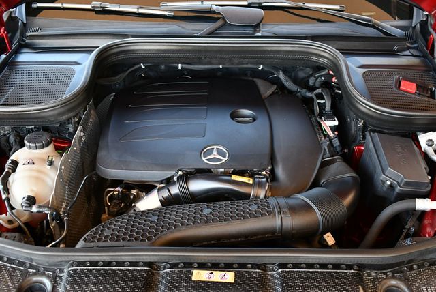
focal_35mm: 36
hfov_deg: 53.1
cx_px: 218
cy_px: 146
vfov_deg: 36.9
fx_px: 436
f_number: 3.5
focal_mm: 18
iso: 800
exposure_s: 1/125
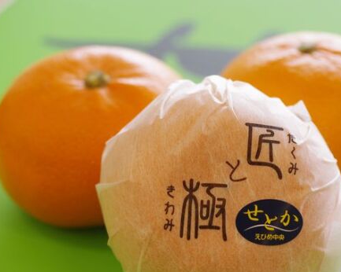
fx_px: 1049
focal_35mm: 104
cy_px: 166
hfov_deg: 18.4
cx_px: 233
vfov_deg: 14.8
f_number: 4
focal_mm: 50
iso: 200
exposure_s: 1/100
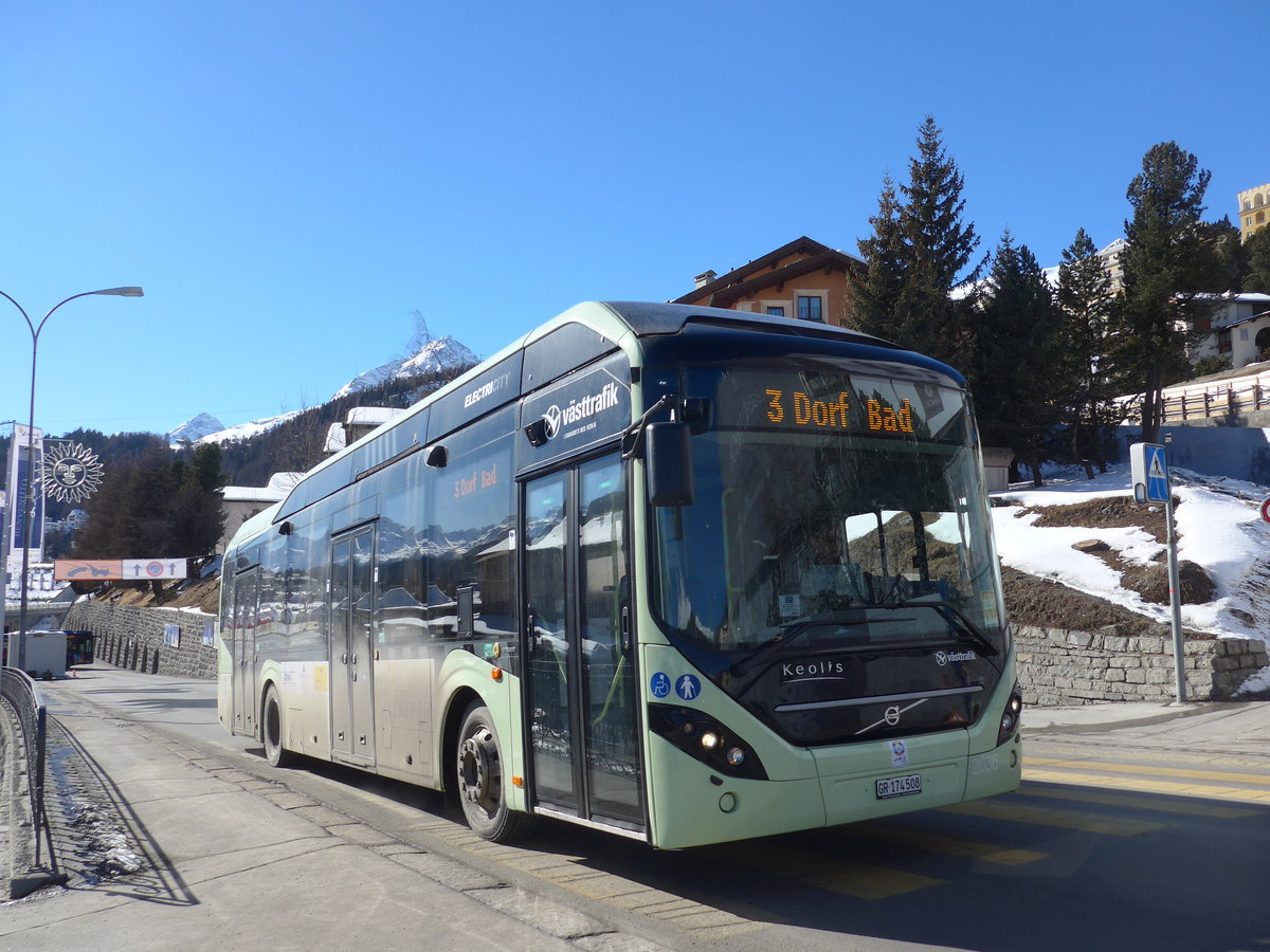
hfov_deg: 61.7
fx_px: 1064
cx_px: 635
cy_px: 476
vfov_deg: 48.2
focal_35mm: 29
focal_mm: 6
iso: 80
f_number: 2.8
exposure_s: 1/1600
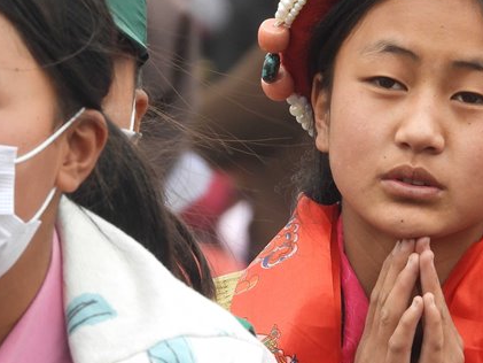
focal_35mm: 1141
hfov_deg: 1.7
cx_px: 412
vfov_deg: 1.3
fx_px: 15925
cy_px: 164
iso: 140
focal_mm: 108
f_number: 5
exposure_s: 1/250
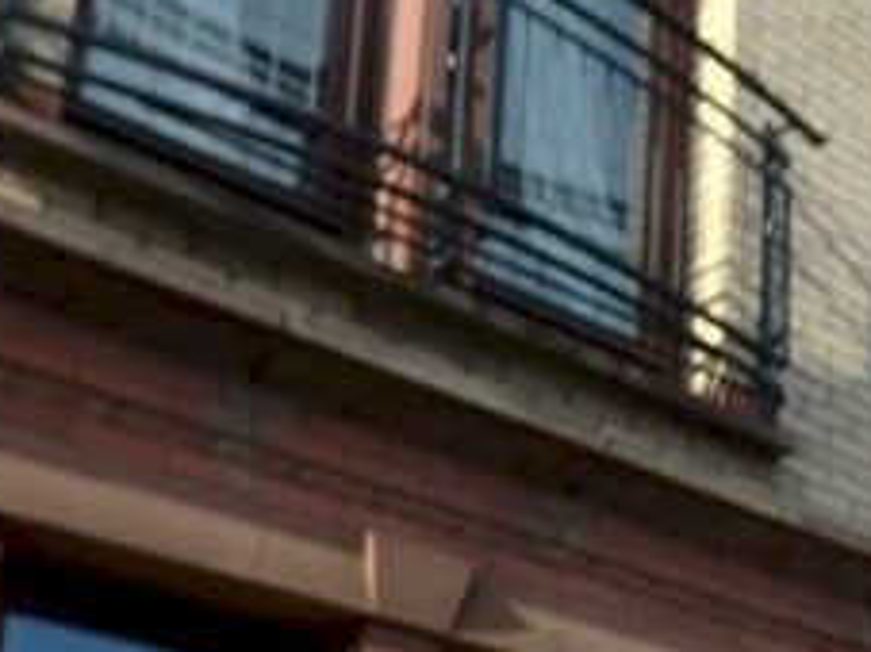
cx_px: 1193
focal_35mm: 77
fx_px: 1936
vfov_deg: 18.4
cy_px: 715
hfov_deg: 22.2
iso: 125
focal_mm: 4.5
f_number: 3
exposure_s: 1/1000
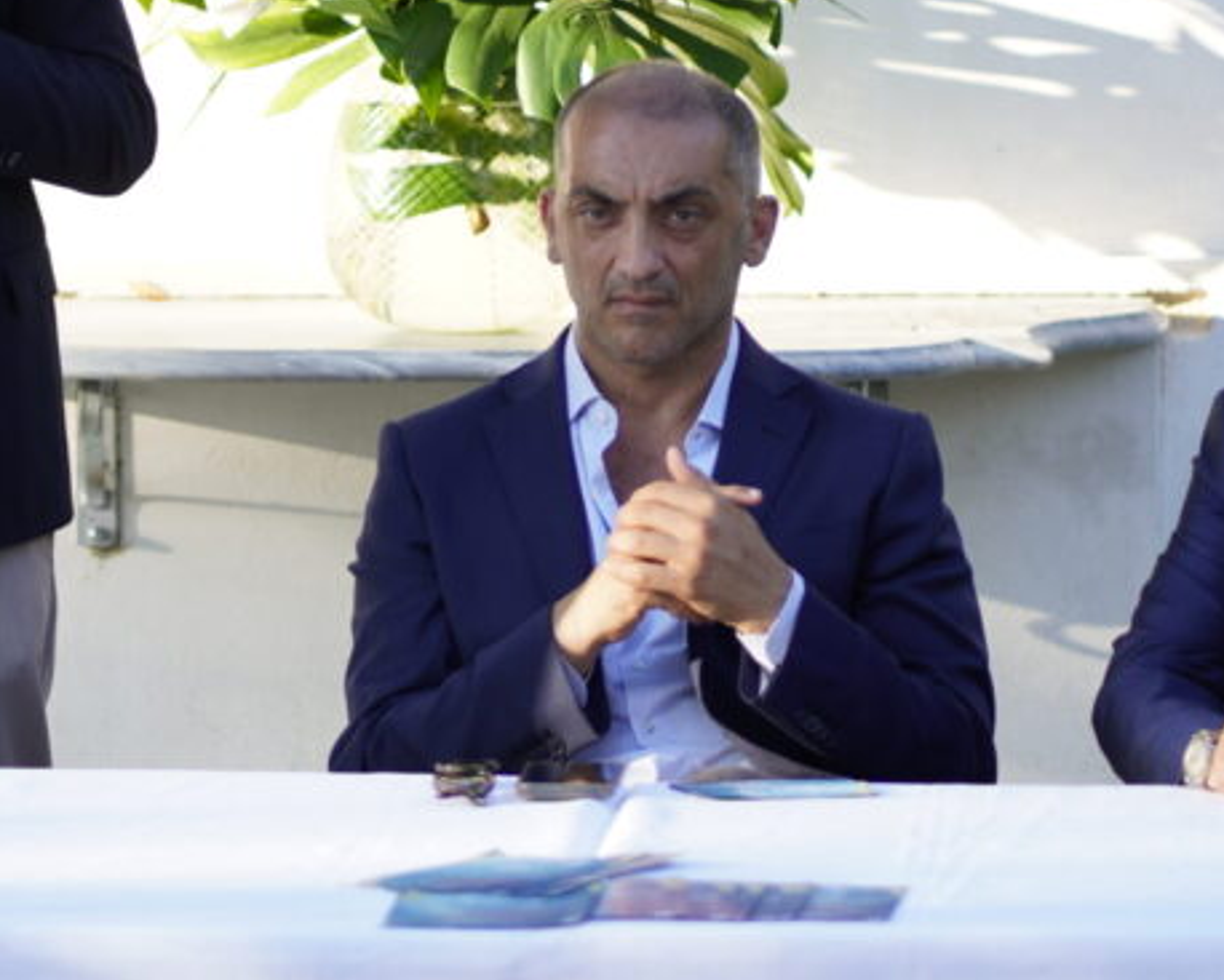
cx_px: 516
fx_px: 9462
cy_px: 188
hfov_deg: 7.4
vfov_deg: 5.9
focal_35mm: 261
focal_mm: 85
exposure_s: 1/500
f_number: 1.8
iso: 100
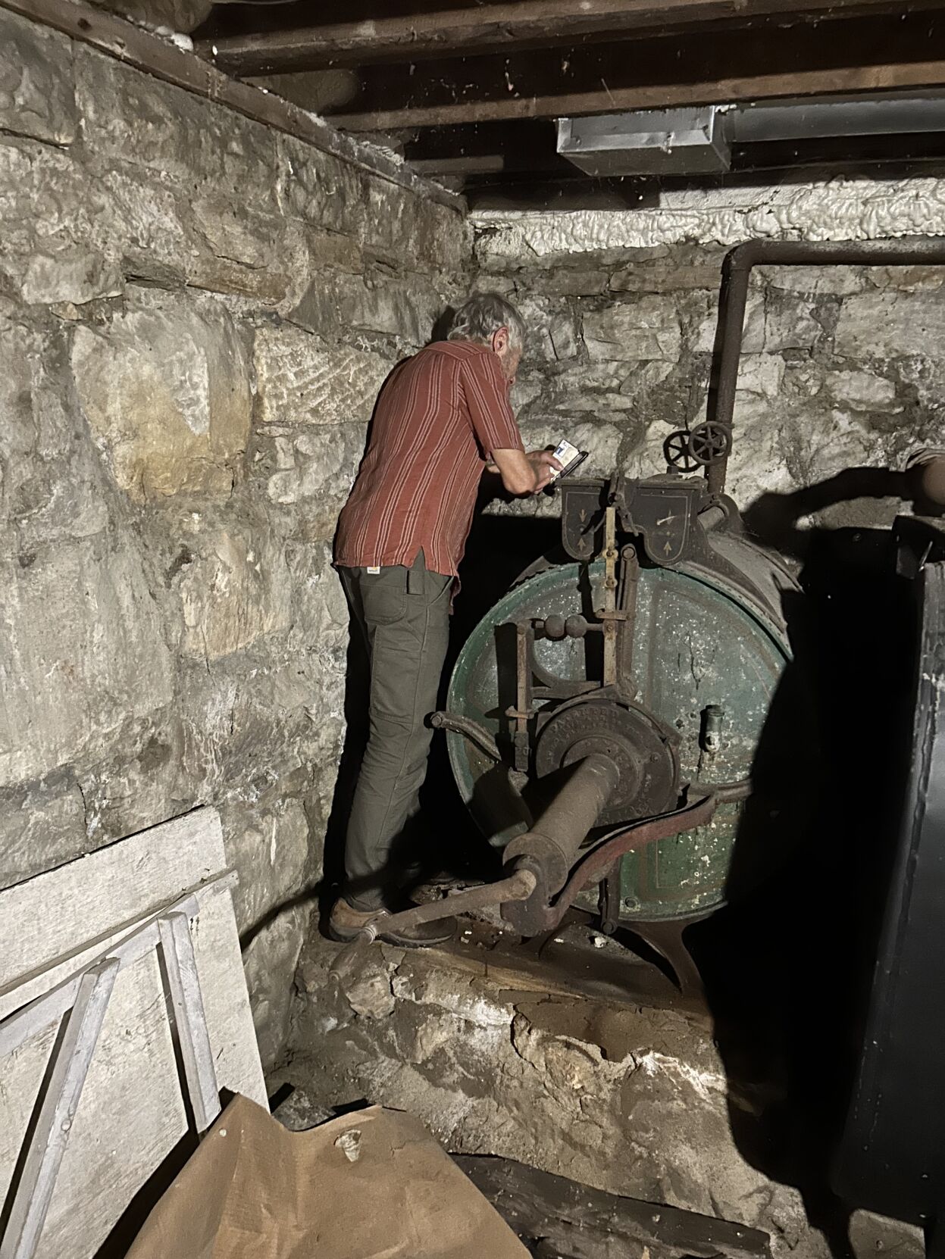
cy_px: 630
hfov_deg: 53.1
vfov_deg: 67.3
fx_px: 946
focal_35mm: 26
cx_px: 472
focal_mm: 5.7
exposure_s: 1/17
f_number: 1.5
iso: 1000
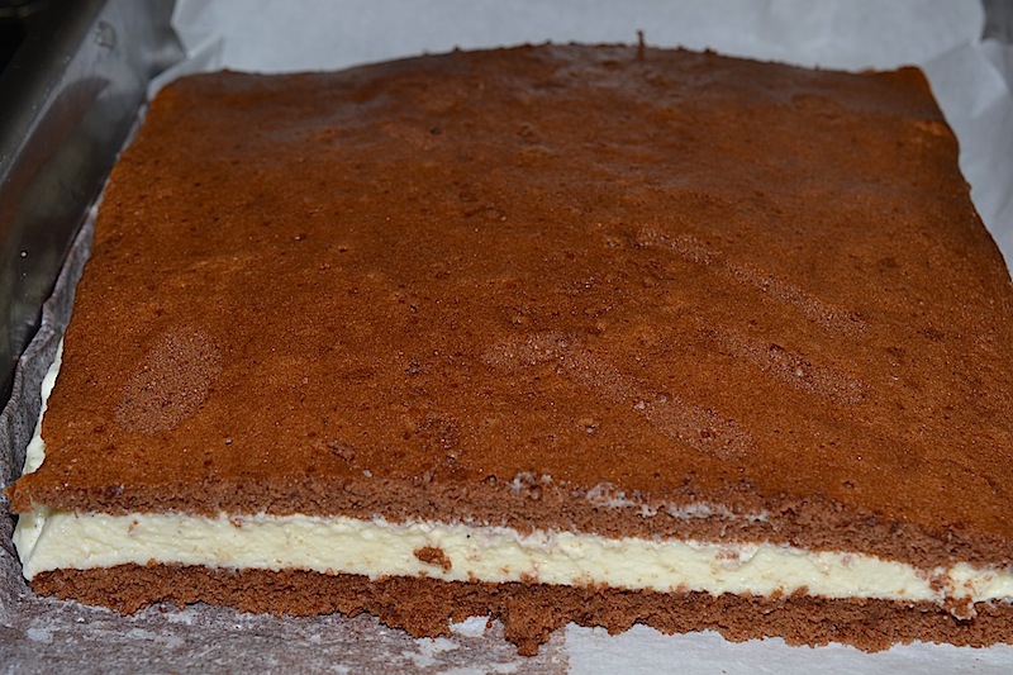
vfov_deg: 22.6
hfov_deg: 33.4
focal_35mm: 60
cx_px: 506
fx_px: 1688
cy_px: 338
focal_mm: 40
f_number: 8
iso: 100
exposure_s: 1/60
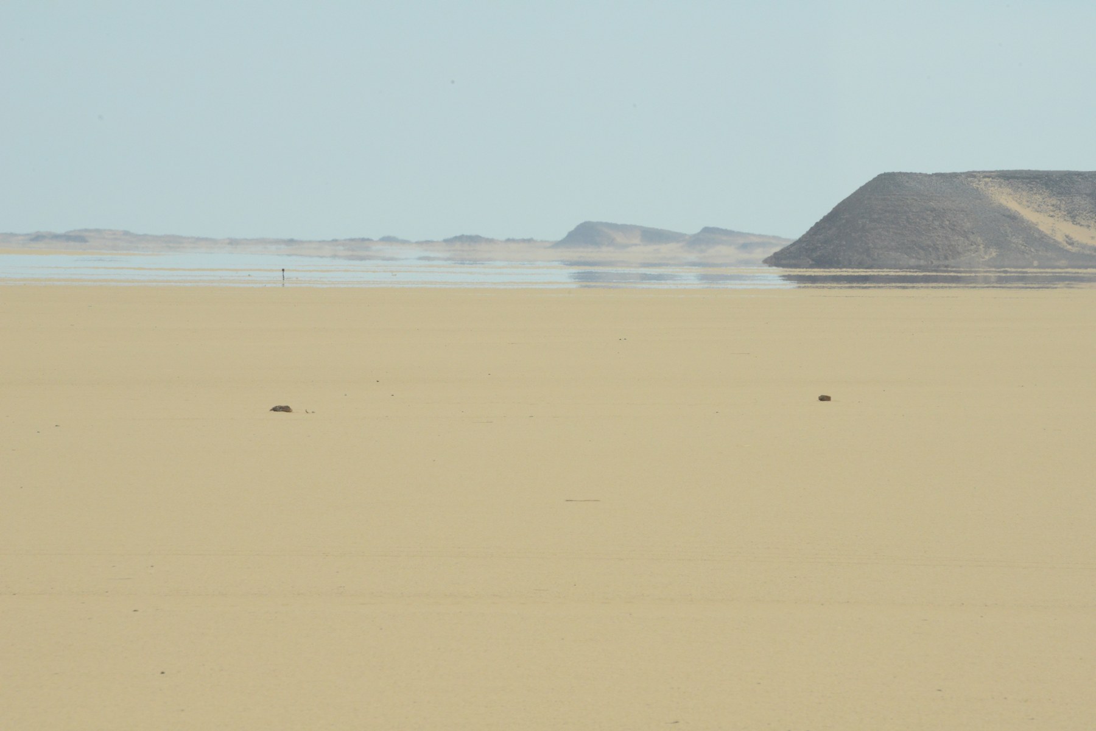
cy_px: 366
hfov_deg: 6.9
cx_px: 548
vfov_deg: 4.6
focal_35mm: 300
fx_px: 9135
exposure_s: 1/2000
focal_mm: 300
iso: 3200
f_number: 22
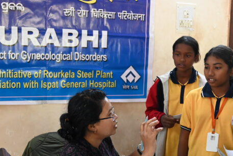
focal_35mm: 66
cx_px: 131
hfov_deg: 30.4
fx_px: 428
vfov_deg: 20.6
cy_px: 101
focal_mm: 31.5
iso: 6400
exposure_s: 1/160
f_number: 4
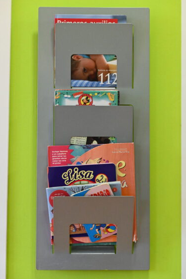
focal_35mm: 76
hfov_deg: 17.9
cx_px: 94
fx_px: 589
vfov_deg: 26.7
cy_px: 141
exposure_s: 1/200
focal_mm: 50
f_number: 7.1
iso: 5000
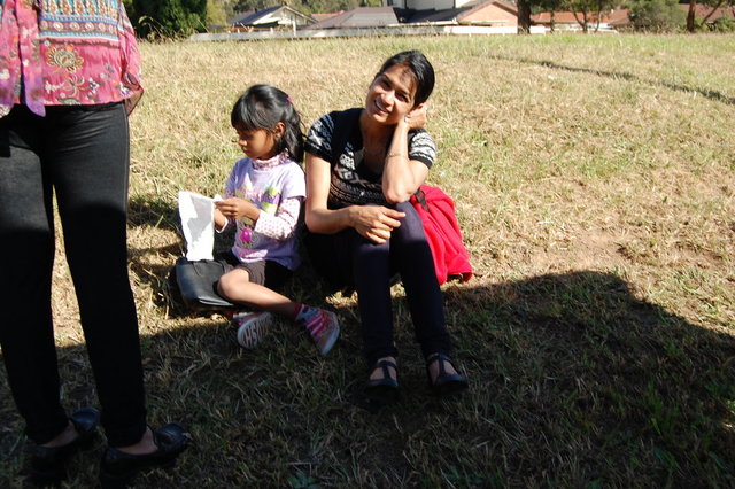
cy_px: 244
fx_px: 796
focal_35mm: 39
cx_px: 368
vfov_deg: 34.2
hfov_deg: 49.6
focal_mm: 26
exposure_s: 1/250
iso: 200
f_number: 8
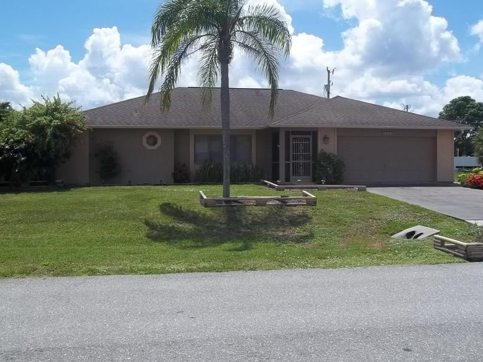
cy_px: 178
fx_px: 488
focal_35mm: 35
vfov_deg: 40.7
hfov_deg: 52.6
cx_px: 238
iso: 64
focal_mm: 5.7
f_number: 8.8
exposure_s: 1/250
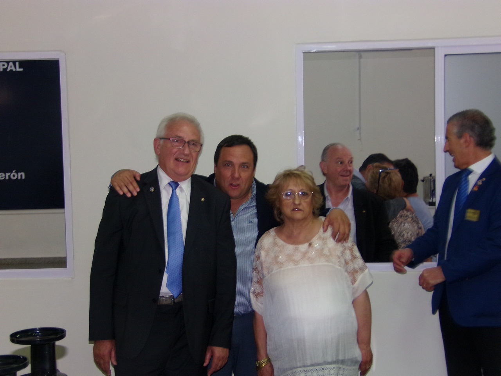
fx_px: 868
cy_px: 188
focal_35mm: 60
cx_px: 250
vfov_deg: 24.4
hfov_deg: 32.2
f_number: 4
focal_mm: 10.7
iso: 200
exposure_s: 1/50
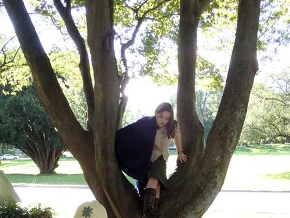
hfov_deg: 33.8
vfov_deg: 25.7
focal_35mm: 57
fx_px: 478
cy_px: 109
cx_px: 145
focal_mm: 10.3
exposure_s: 1/100
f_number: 3.5
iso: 200
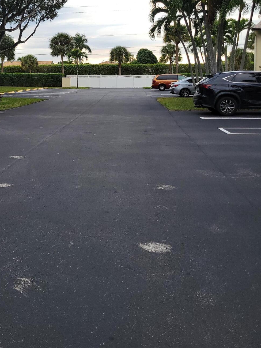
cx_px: 65
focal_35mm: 40
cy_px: 102
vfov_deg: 45.7
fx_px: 402
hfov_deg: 35.2
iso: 40
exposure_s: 1/485
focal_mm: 5.4
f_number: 1.8
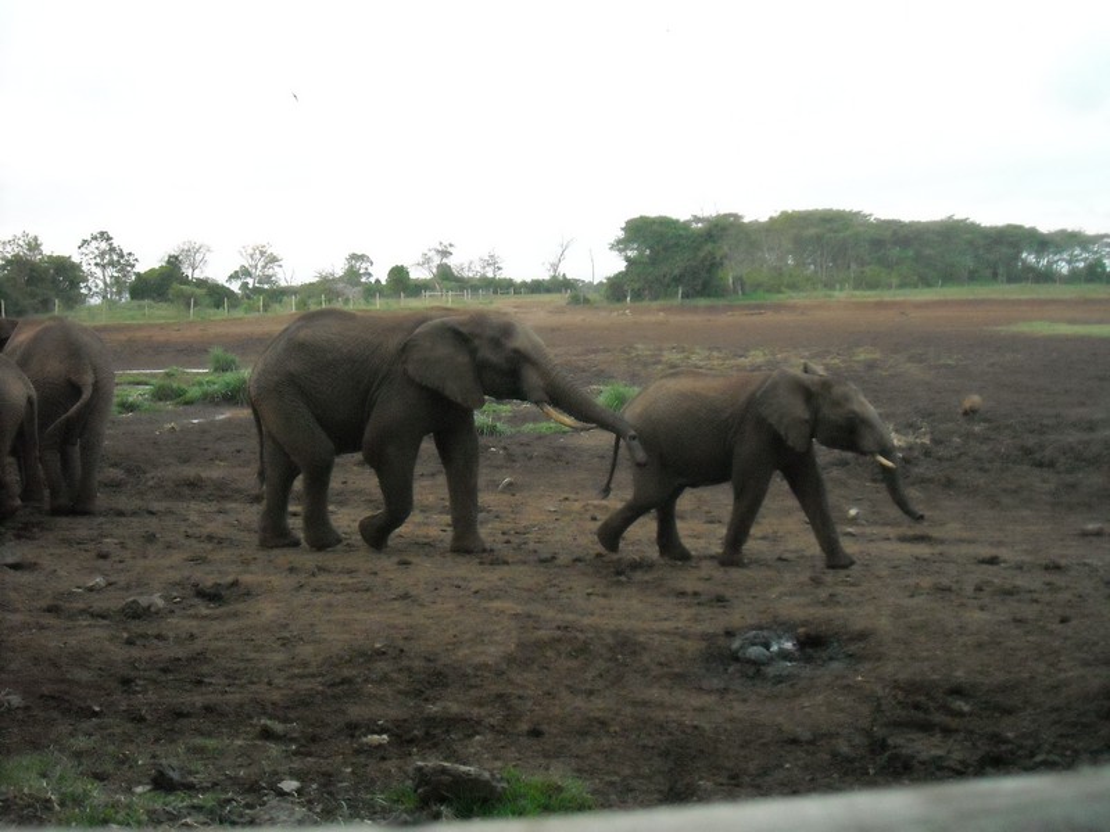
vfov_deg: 32.9
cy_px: 416
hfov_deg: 42.9
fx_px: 1411
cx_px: 555
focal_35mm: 44
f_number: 3.1
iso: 800
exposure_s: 1/228
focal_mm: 7.1
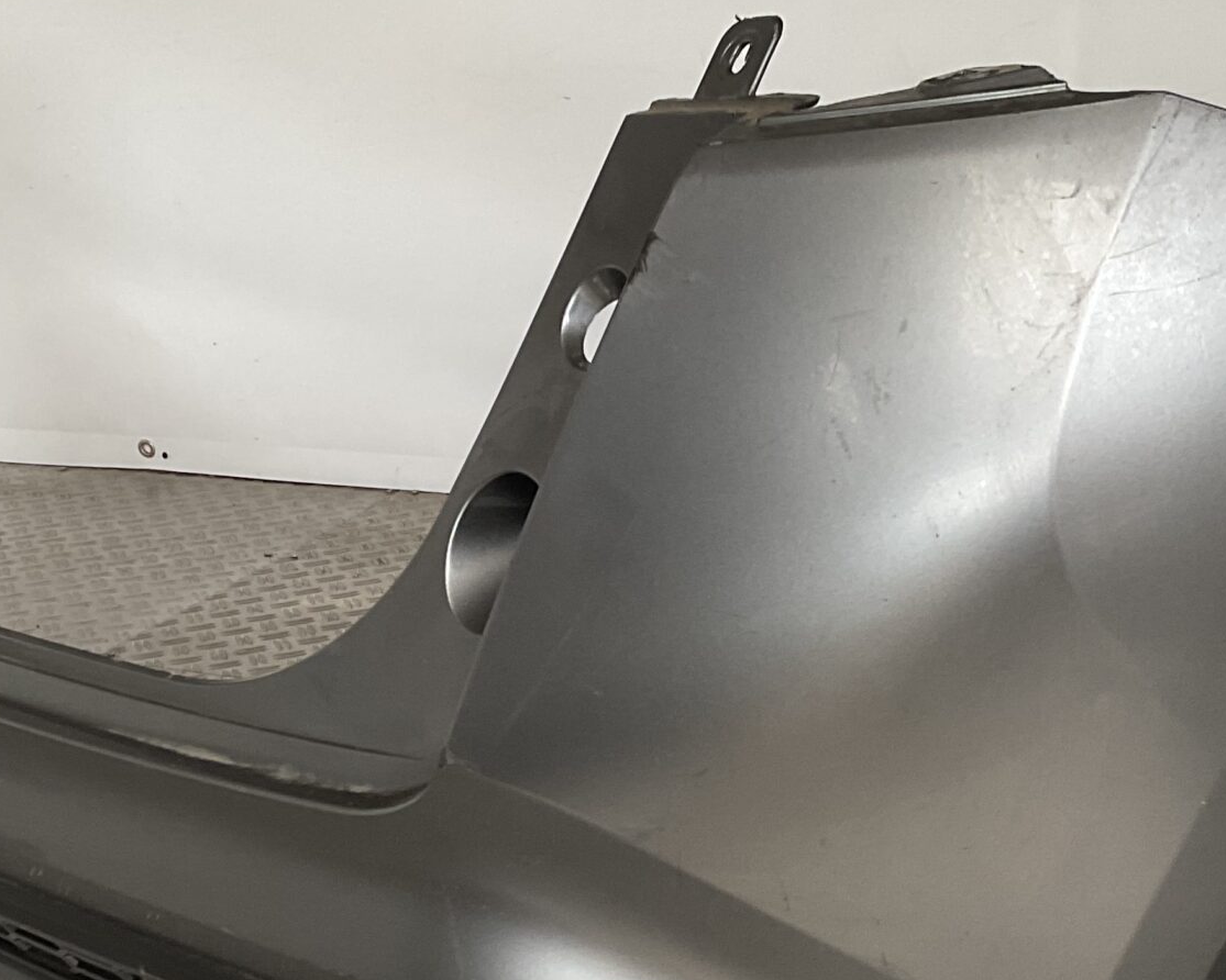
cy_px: 709
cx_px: 606
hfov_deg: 29.1
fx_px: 2359
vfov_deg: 23.3
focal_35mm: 65
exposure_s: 1/60
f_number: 1.8
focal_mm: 3
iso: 50
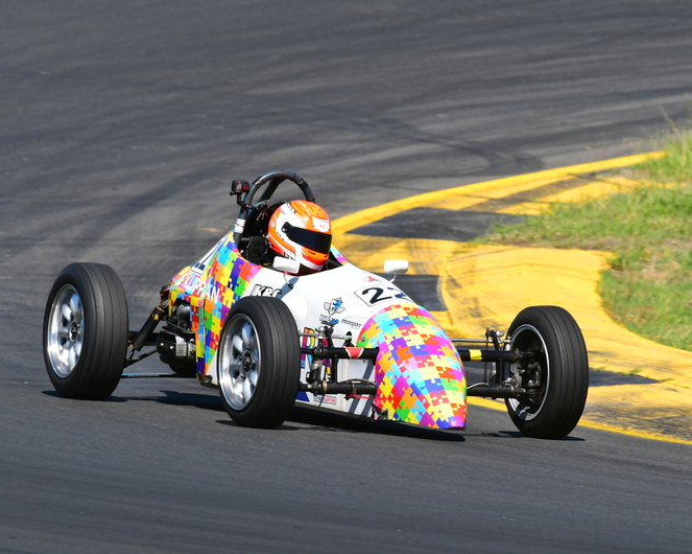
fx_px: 17383
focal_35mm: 849
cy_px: 276
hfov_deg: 2.3
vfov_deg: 1.8
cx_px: 373
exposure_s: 1/640
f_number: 10
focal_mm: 500
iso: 400
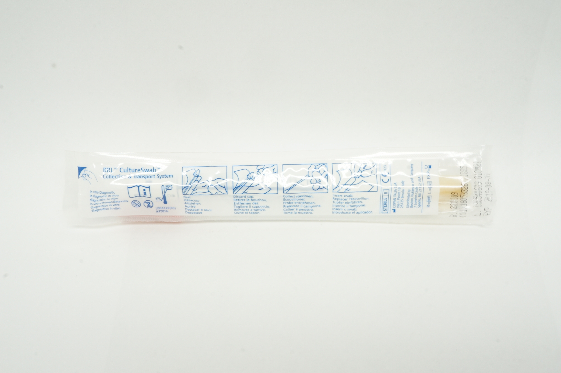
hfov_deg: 51.3
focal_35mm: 38
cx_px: 280
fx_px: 584
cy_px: 186
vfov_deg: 35.4
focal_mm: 25
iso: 400
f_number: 20
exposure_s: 1/5
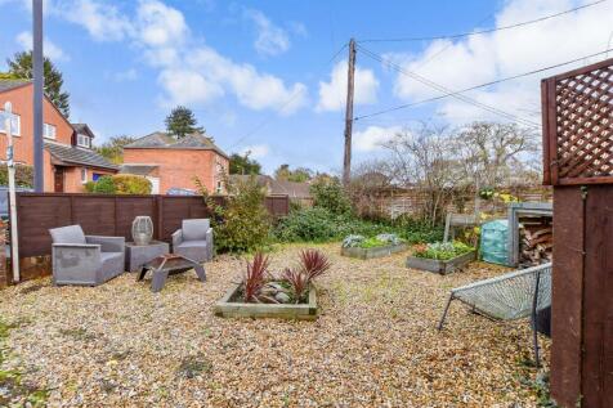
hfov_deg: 100.4
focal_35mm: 15
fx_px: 255
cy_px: 204
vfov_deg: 77.3
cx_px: 306
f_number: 8
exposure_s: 1/80
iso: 160
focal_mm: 10
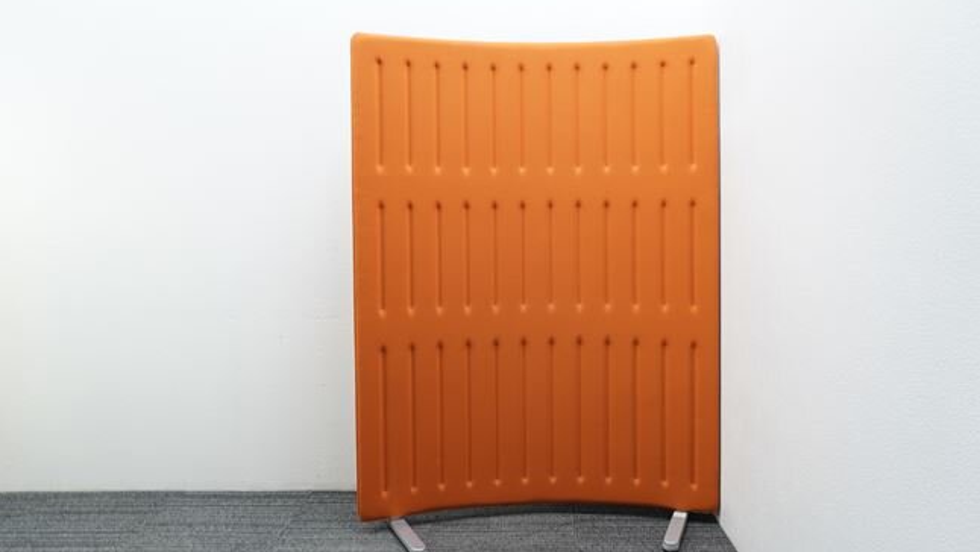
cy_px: 249
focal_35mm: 28
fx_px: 728
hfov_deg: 67.8
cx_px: 520
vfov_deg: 41.5
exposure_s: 1/30
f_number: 3.5
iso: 125
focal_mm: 16
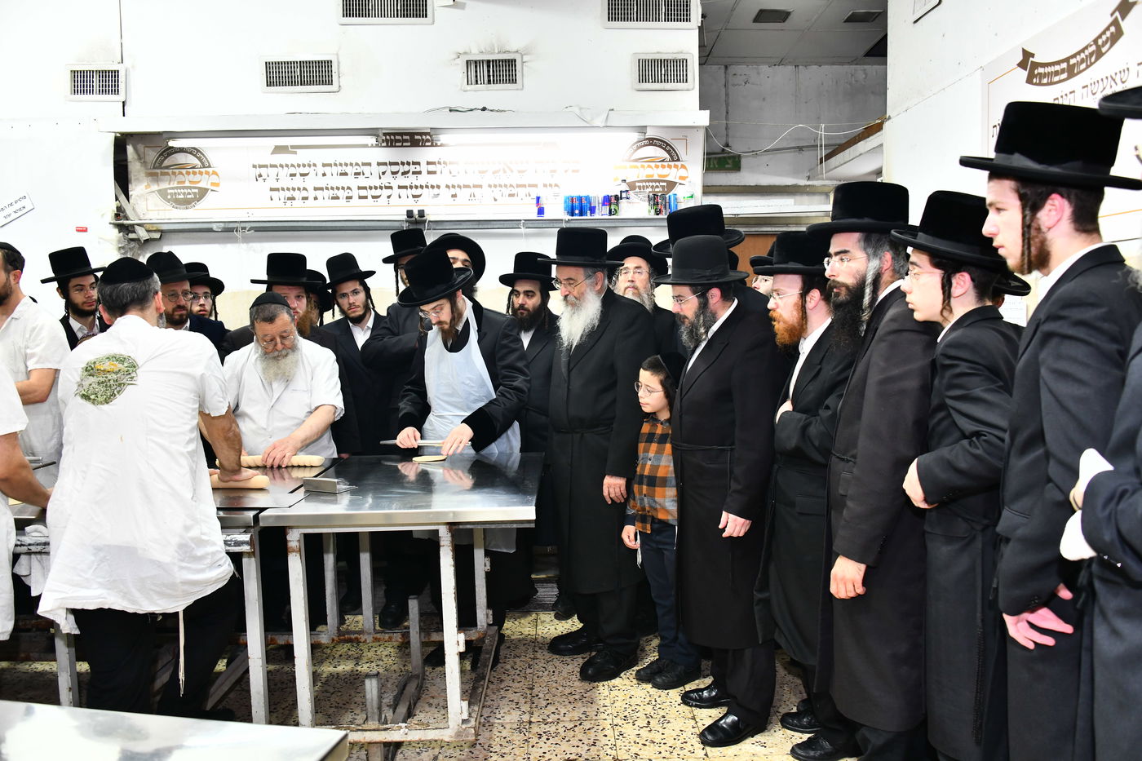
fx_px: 888
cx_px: 571
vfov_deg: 46.4
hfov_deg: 65.5
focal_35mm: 28
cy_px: 380
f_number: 5
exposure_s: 1/160
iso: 1000
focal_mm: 28
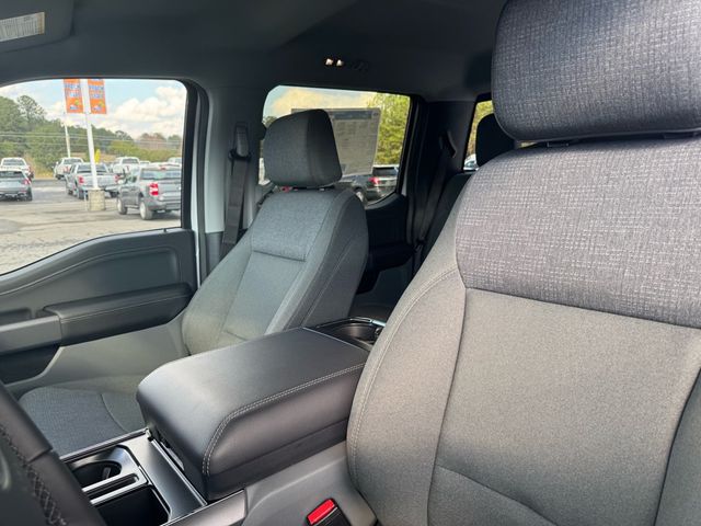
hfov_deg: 71.6
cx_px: 350
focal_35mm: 24
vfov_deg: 56.8
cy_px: 263
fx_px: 486
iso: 64
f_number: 1.78
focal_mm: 6.76
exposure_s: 1/181
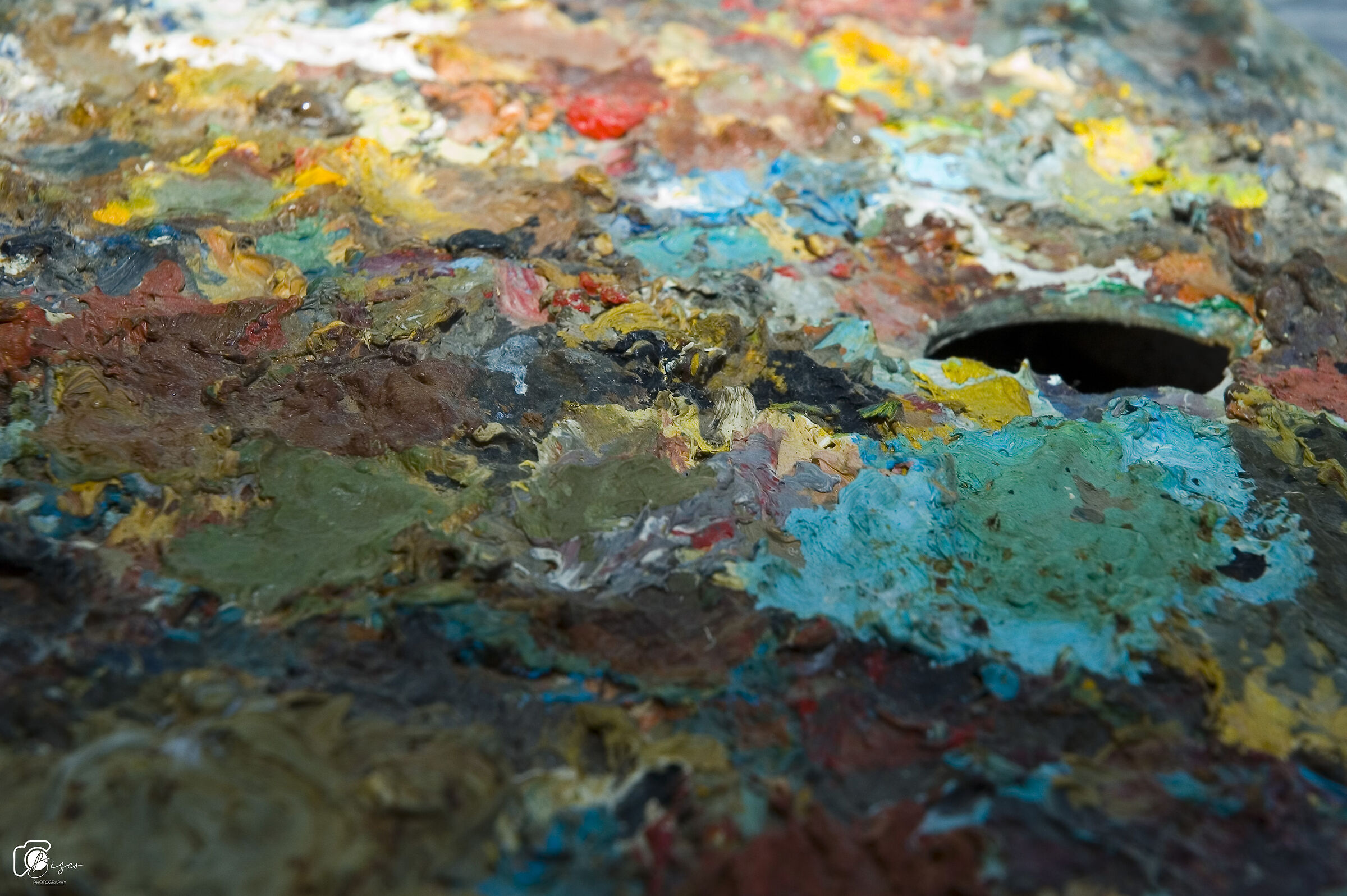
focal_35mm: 105
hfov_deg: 19.5
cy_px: 448
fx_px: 3925
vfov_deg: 13.0
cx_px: 674
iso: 200
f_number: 8
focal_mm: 70
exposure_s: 1/60
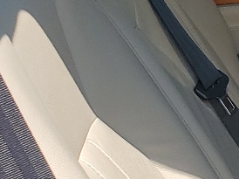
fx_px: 1049
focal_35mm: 152
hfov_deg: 11.4
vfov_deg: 9.7
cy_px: 55
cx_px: 522
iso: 50
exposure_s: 1/667
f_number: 1.5
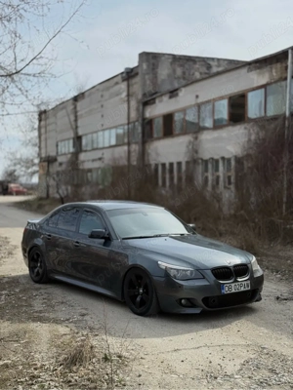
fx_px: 542
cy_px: 195
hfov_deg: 30.3
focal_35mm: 48
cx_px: 146
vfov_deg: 39.7
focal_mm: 6.76
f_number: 1.78
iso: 100
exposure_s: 1/3891
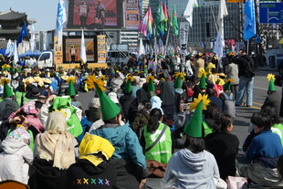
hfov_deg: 34.1
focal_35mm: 58
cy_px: 30
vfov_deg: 23.0
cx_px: 90
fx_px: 456
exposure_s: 1/8000
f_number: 4
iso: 800
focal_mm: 20
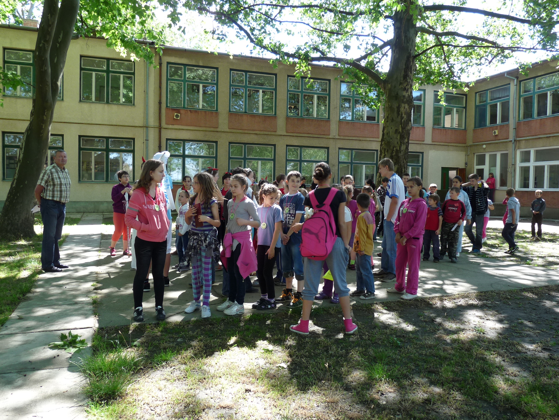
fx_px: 436
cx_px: 280
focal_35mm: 27
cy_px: 210
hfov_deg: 65.3
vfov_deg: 51.4
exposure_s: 1/100
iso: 100
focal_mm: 4.8
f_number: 2.8
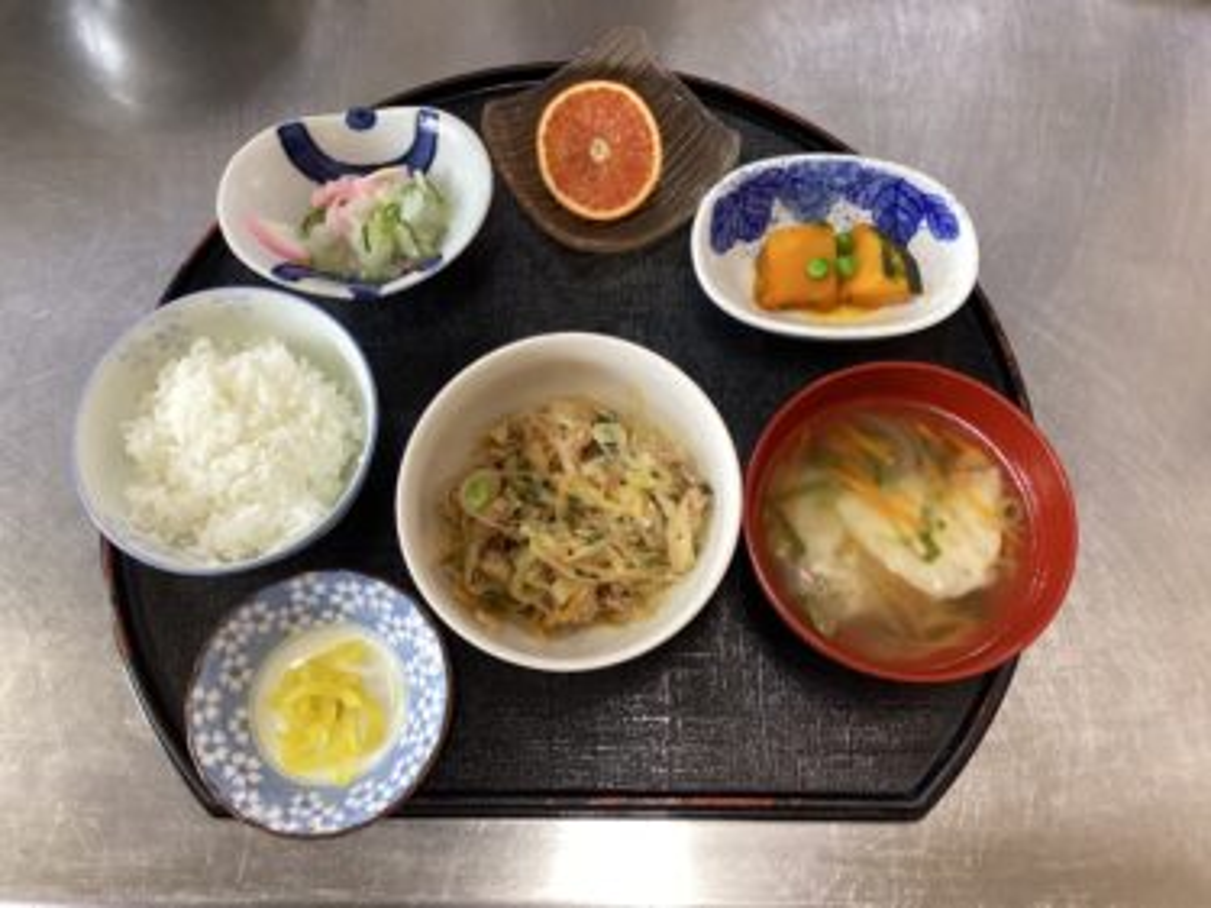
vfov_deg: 45.4
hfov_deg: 58.4
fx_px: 1084
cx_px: 606
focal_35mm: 31
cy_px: 454
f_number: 2.4
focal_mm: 3.3
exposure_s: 1/50
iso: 160
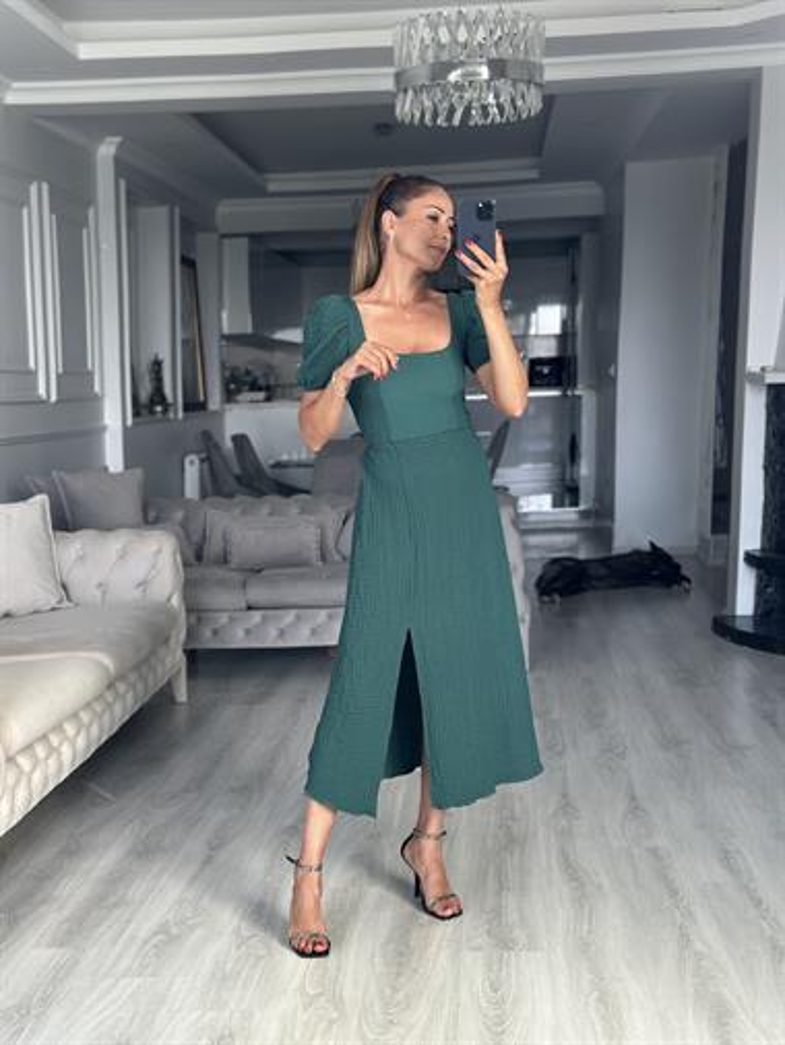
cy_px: 522
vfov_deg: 39.6
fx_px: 1450
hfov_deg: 30.3
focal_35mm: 48
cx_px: 392
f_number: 1.78
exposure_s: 1/63
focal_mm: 6.86
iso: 125
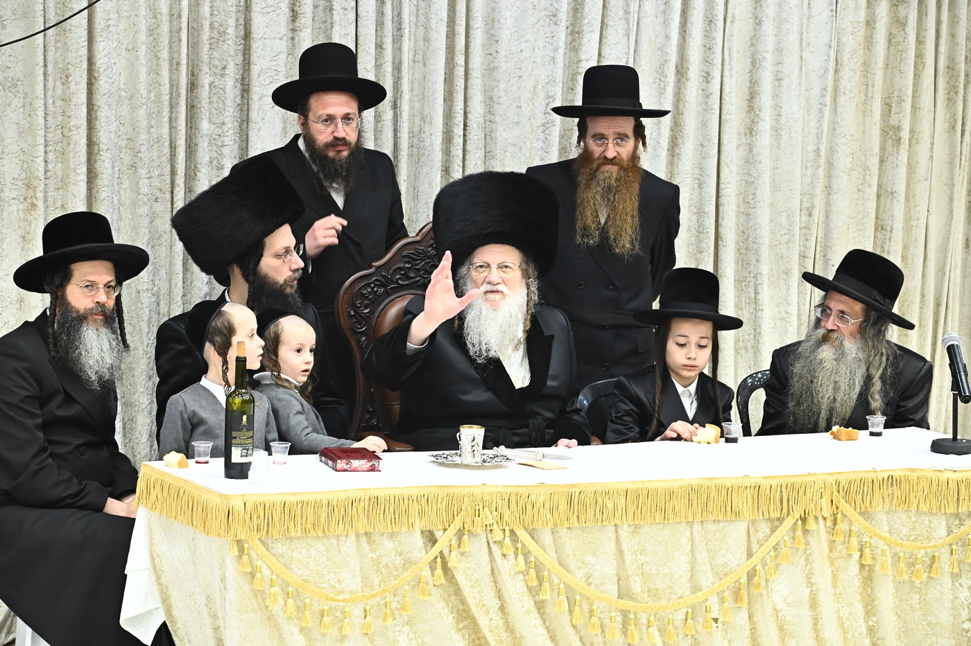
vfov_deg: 9.1
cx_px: 486
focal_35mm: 150
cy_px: 323
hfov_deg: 13.7
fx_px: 4044
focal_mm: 150
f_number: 8
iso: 3200
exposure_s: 1/200
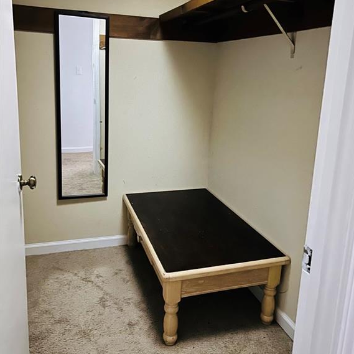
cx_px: 178
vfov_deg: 52.3
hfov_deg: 52.5
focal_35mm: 31
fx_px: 359
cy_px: 149
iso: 1000
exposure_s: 1/24
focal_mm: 5.7
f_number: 1.5
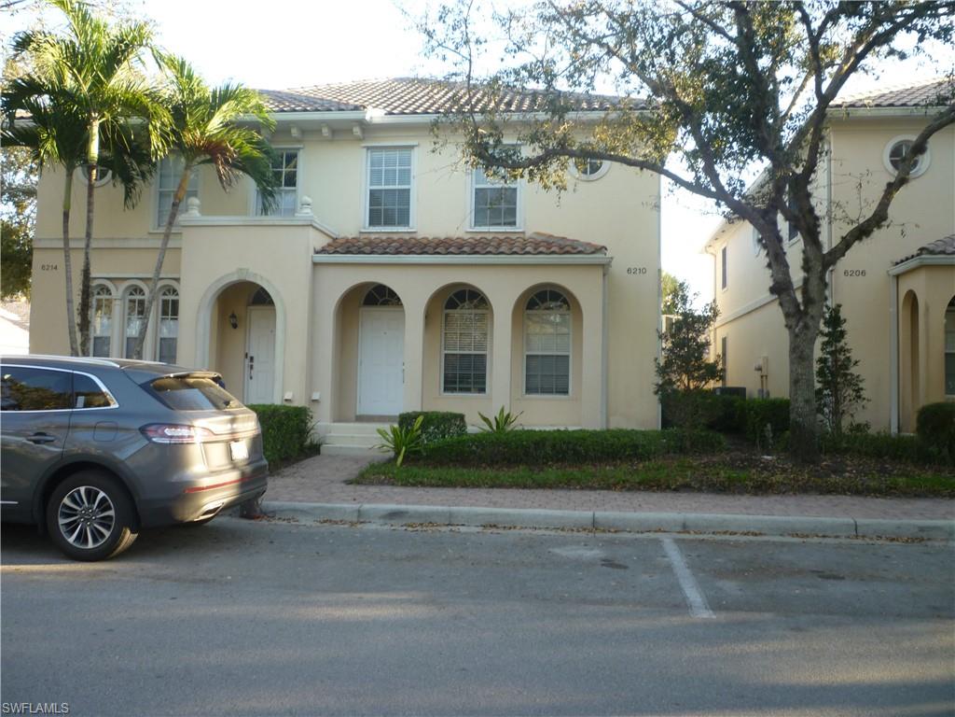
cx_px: 478
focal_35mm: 29
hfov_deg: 61.7
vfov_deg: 48.2
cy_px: 358
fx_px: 800
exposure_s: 1/80
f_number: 3.3
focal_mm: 5.2
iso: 80
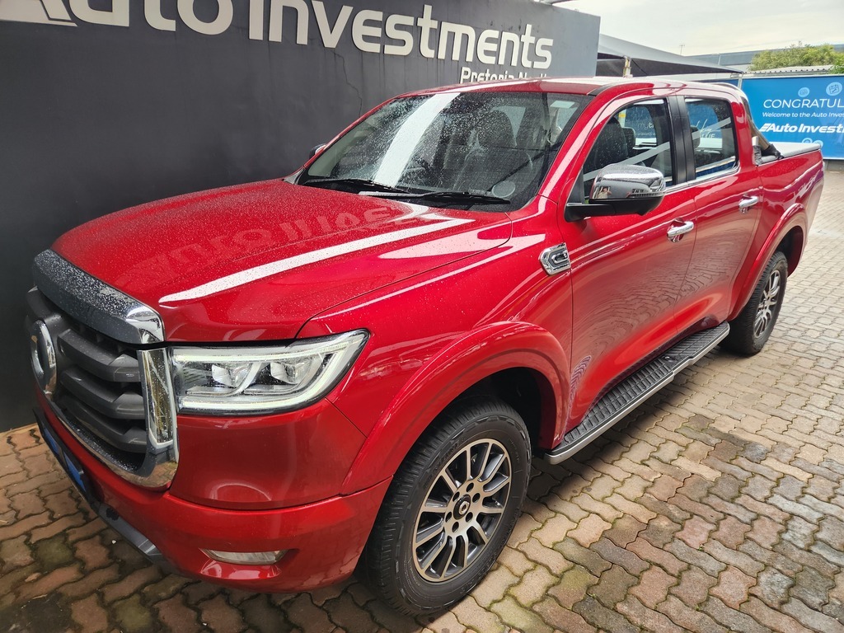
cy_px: 316
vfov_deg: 58.9
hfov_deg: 73.9
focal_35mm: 23
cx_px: 422
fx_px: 561
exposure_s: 1/180
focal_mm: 5.4
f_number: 1.8
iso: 100
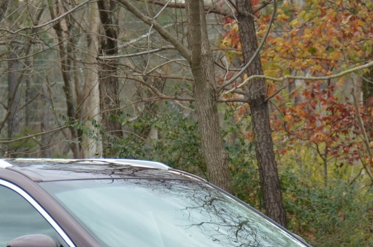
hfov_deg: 5.4
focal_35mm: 380
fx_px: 3931
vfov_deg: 3.6
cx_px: 103
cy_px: 260
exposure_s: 1/640
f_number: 5.3
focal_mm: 95
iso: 800
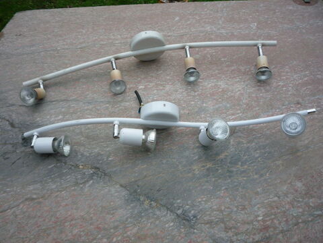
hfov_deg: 60.0
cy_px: 122
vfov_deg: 46.8
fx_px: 280
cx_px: 162
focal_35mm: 30
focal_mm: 5.2
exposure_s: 1/400
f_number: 4
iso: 100
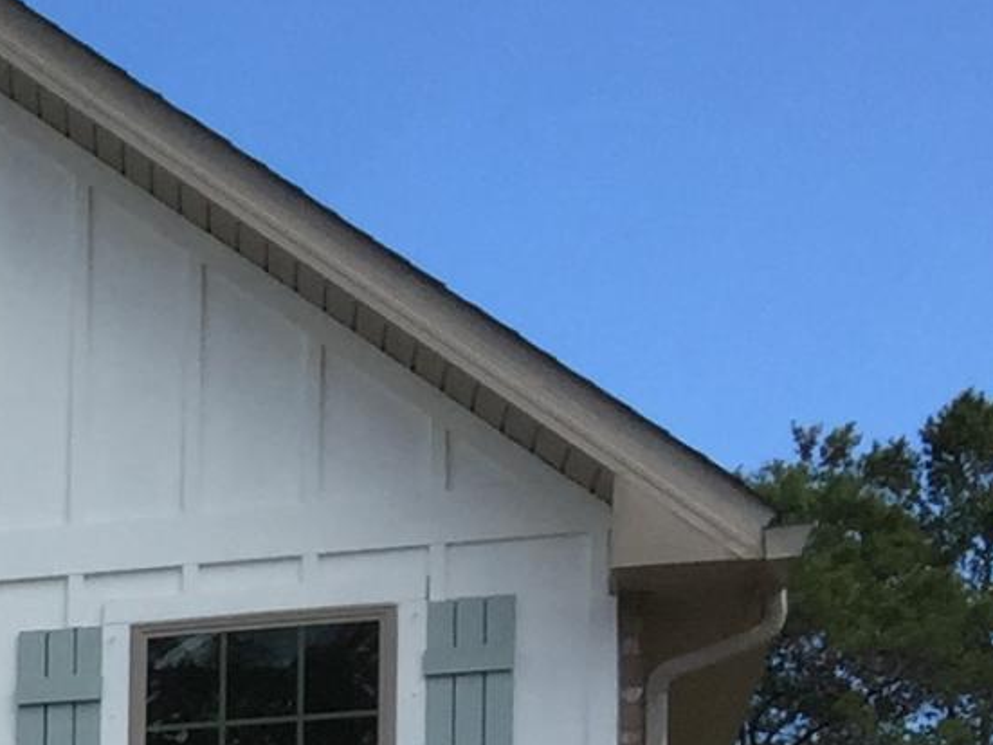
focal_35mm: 158
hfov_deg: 10.7
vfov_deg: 8.7
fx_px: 4531
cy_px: 1696
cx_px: -1411
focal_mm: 4.15
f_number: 2.2
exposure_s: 1/1364
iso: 32
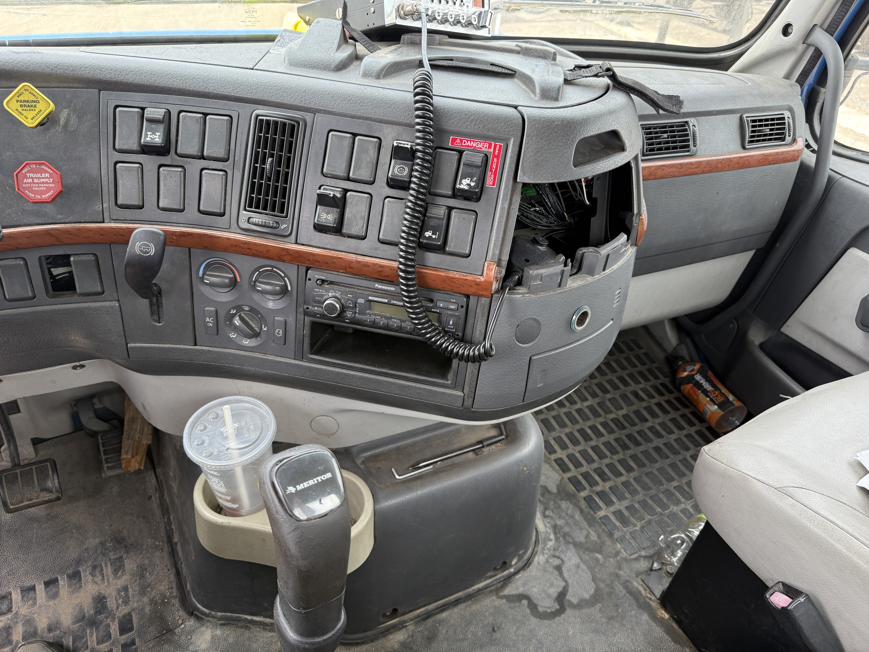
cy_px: 326
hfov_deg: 71.6
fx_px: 602
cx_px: 434
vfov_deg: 56.8
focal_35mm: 24
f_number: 1.78
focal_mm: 6.76
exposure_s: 1/245
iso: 100
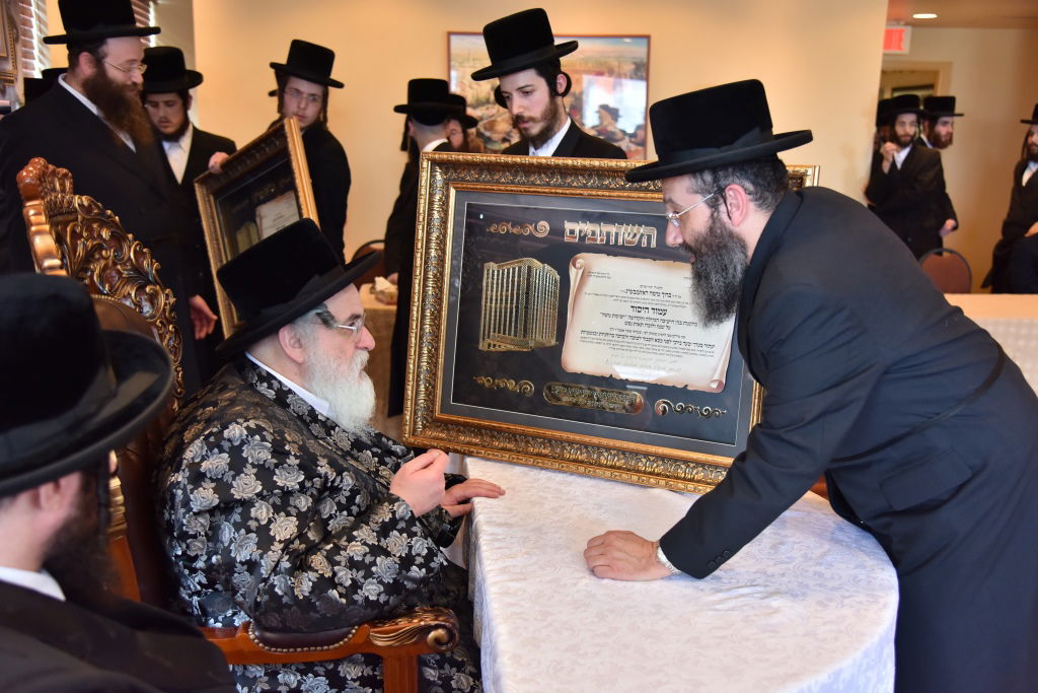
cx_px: 519
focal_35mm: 38
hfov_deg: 50.7
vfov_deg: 35.1
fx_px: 1096
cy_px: 346
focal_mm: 38
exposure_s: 1/160
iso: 1000
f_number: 4
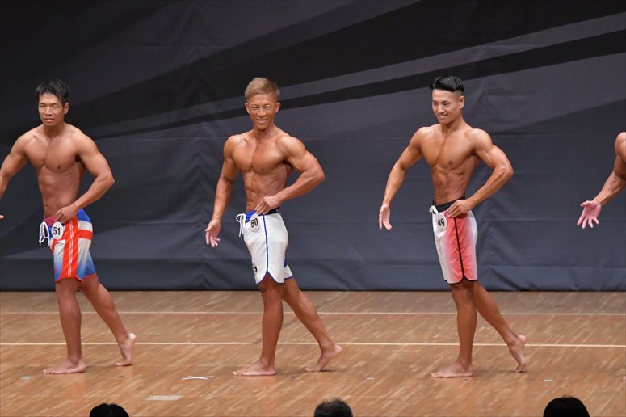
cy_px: 208
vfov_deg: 6.1
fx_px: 3911
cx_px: 313
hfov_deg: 9.2
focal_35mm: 225
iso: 6400
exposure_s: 1/400
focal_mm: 150
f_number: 5.6
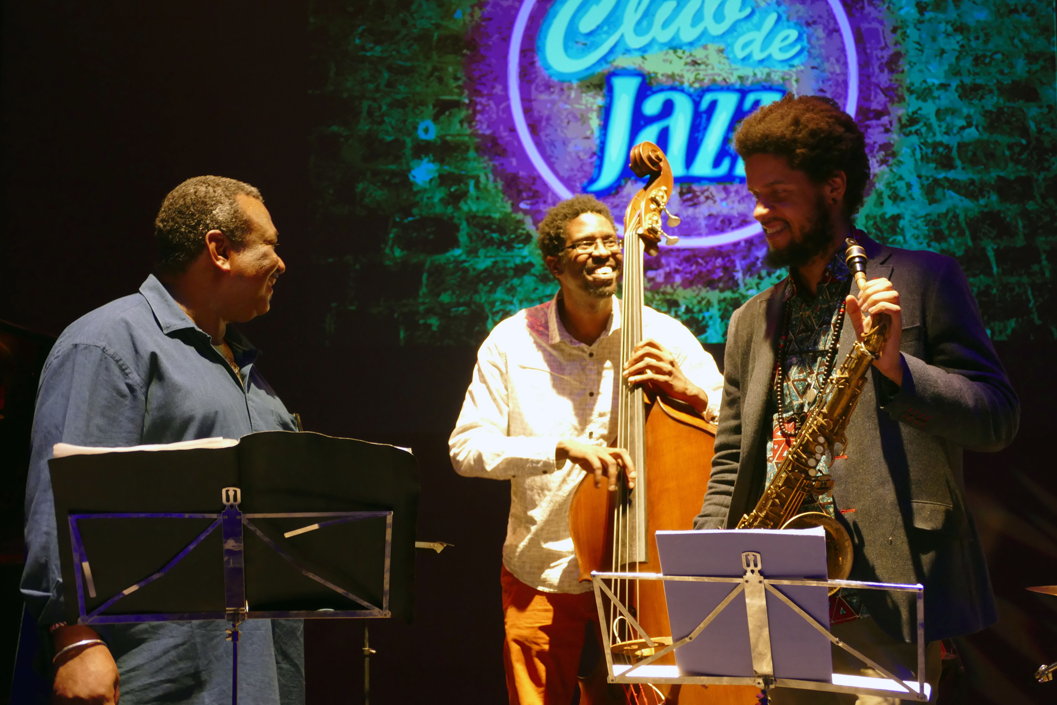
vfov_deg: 23.4
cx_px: 528
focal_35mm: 58
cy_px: 352
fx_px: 1703
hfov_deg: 34.5
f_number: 3.5
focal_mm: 21.01
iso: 800
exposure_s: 1/15
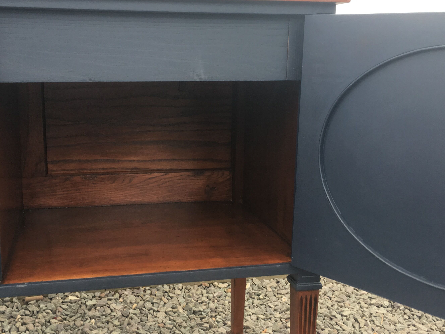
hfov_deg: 42.9
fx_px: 566
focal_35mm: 44
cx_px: 201
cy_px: 166
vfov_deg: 32.9
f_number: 2.2
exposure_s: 1/100
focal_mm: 4.15
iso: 40
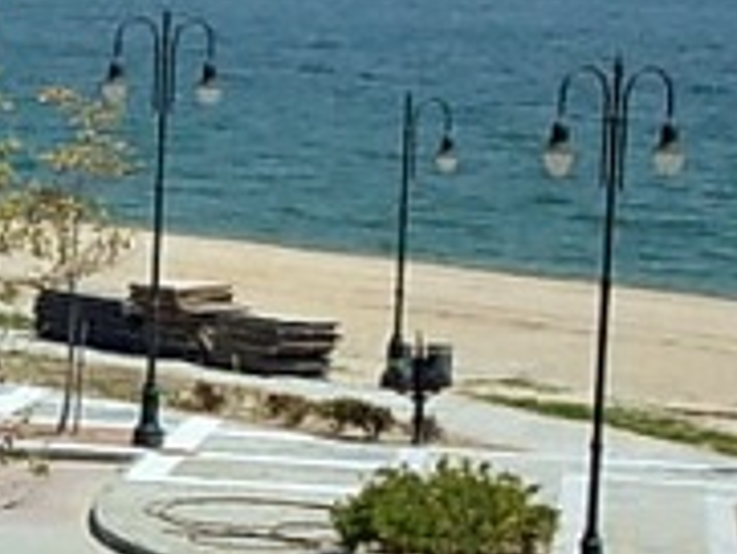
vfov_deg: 6.6
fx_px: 4794
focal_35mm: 225
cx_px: -175
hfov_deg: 8.7
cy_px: 407
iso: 80
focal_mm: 7.2
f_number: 7.2
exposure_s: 1/320
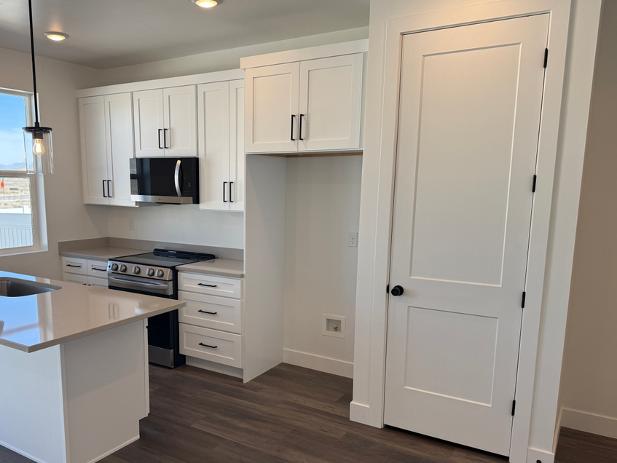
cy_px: 272
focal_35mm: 29
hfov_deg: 61.2
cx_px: 251
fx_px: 517
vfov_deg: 48.0
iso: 100
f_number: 1.78
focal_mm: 6.76
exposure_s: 1/467
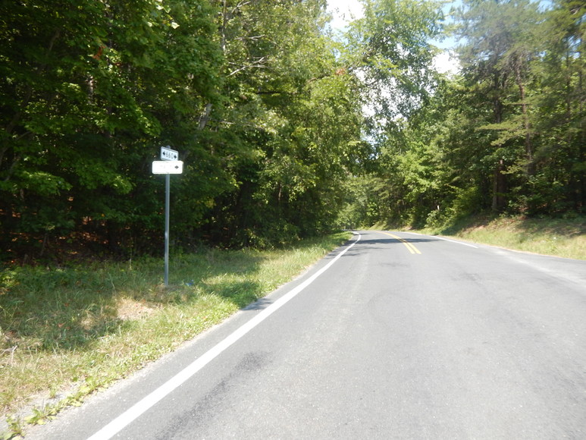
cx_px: 293
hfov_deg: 69.4
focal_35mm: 25
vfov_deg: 54.9
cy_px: 220
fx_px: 423
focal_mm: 4.5
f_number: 3.4
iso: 125
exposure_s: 1/400
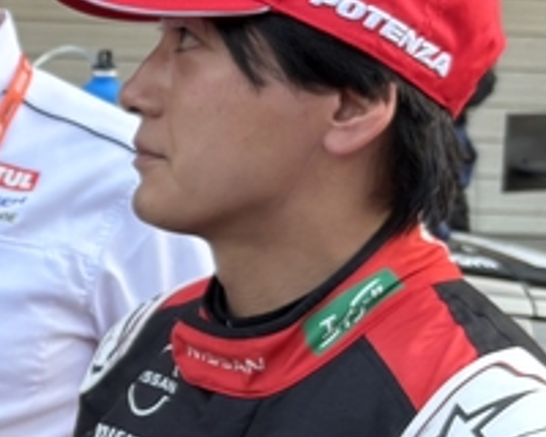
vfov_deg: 12.1
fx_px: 2052
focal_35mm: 127
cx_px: -274
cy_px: 341
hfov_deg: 14.2
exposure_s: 1/121
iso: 40
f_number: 1.6
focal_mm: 5.96
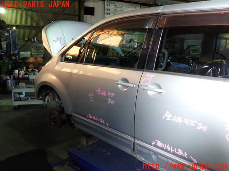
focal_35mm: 30
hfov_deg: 60.0
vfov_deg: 46.8
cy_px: 86
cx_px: 114
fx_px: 198
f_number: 2.3
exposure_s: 1/60
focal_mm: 5.4
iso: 200
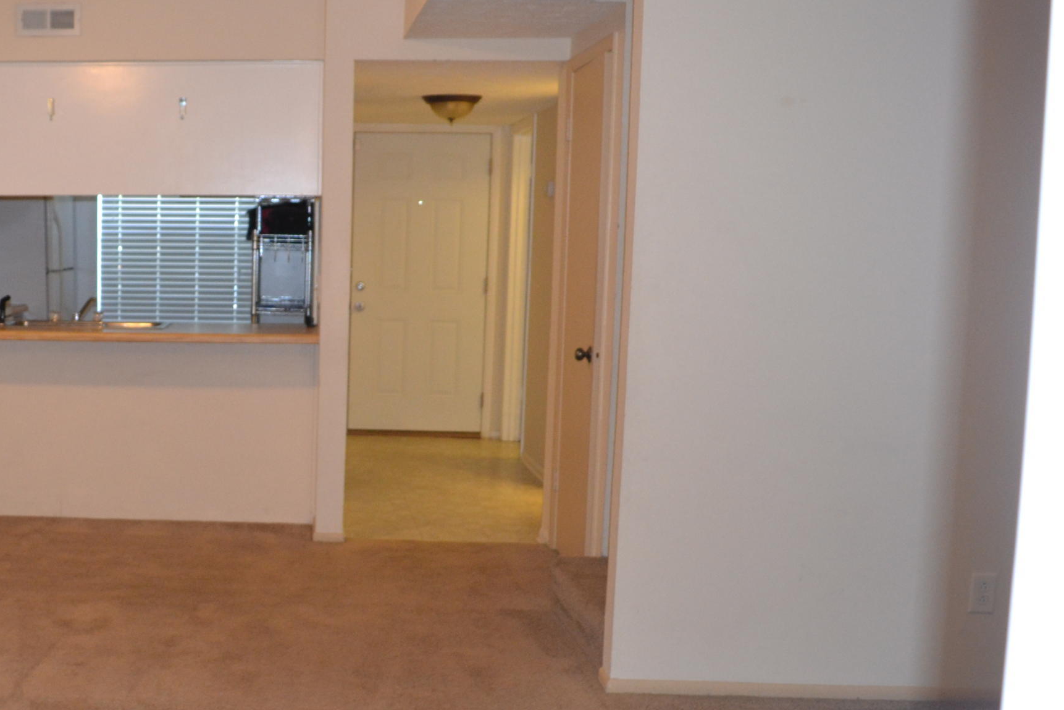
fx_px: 1389
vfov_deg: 28.6
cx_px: 173
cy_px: 425
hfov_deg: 39.8
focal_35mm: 47
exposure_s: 1/60
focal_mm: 18
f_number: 3.5
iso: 1000
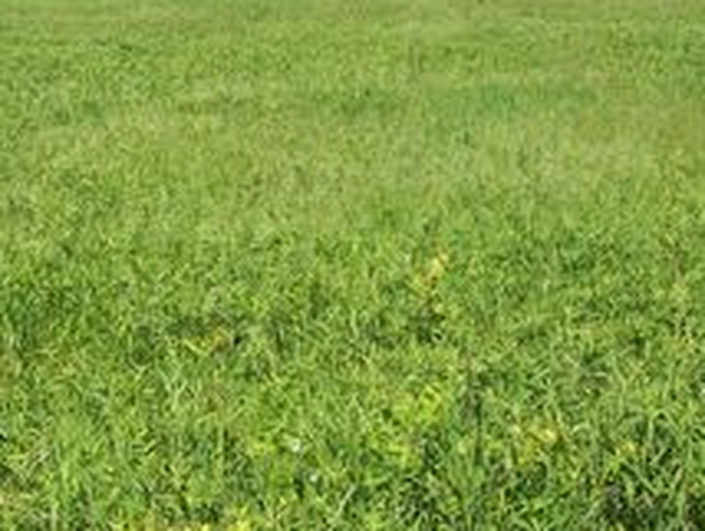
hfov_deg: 22.7
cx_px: 86
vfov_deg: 17.2
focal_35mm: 84
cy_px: 5
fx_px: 1713
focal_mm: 6
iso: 80
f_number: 4.8
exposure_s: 1/587
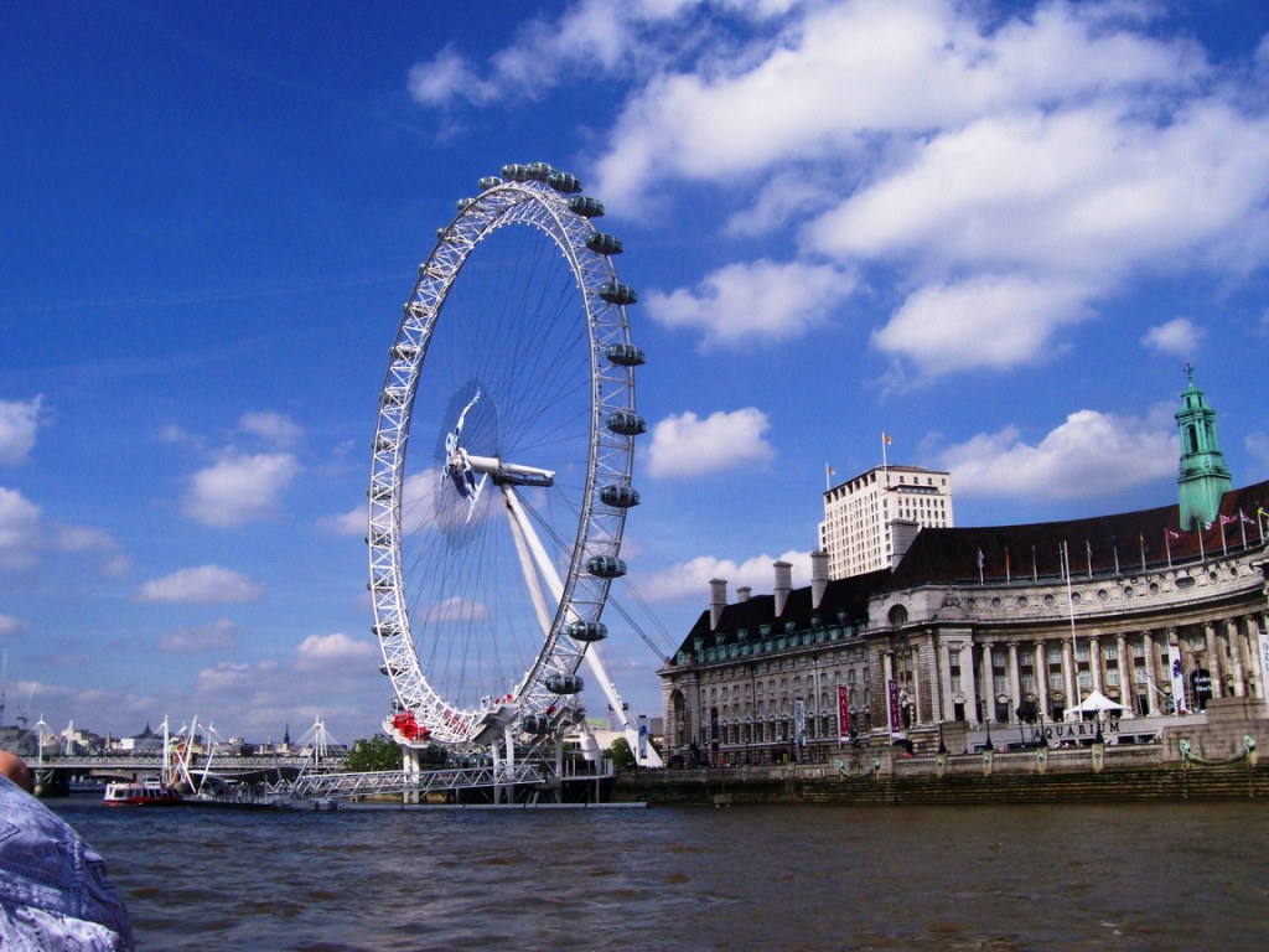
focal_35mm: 34
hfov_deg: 54.0
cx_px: 634
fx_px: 1246
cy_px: 476
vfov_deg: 41.8
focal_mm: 5.6
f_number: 5.1
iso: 80
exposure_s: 1/859
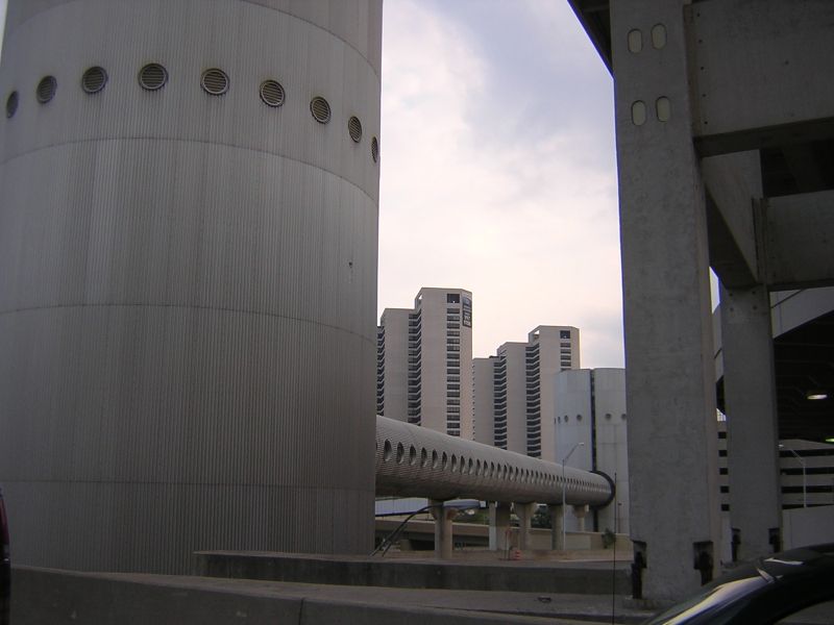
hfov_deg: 51.4
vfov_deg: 39.7
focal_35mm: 36
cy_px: 312
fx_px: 867
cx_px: 417
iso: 100
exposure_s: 1/405
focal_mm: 4.7
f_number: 2.6
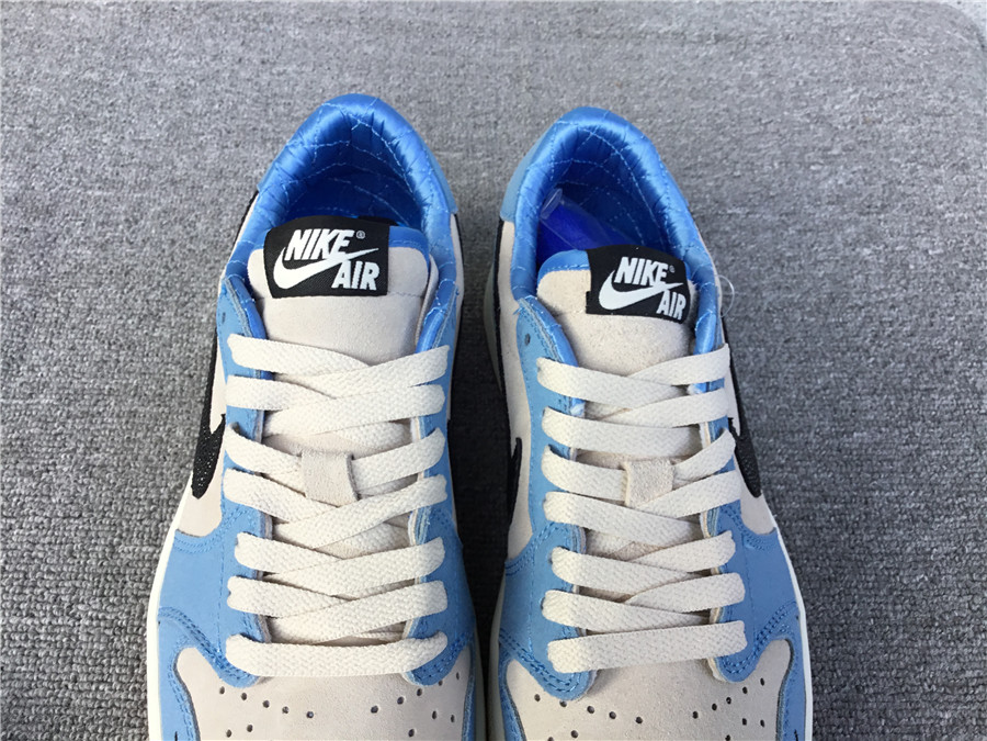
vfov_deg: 45.4
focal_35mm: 31
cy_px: 370
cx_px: 494
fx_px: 884
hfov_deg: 58.4
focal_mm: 3.3
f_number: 2.4
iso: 25
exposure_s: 1/137
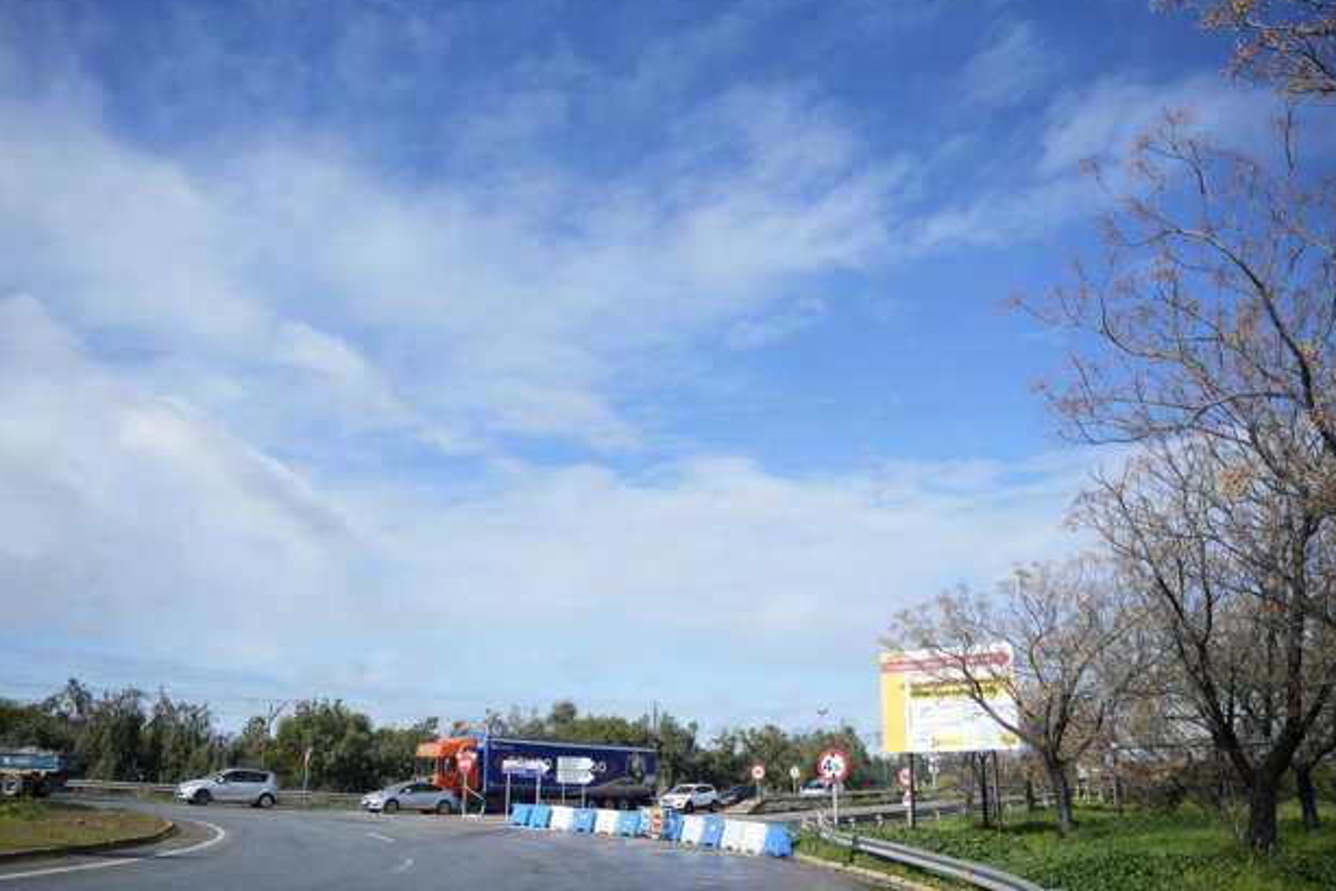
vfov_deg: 48.0
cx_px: 610
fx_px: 1002
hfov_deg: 67.2
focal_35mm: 27
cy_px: 451
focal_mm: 24
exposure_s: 1/4000
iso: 200
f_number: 2.8
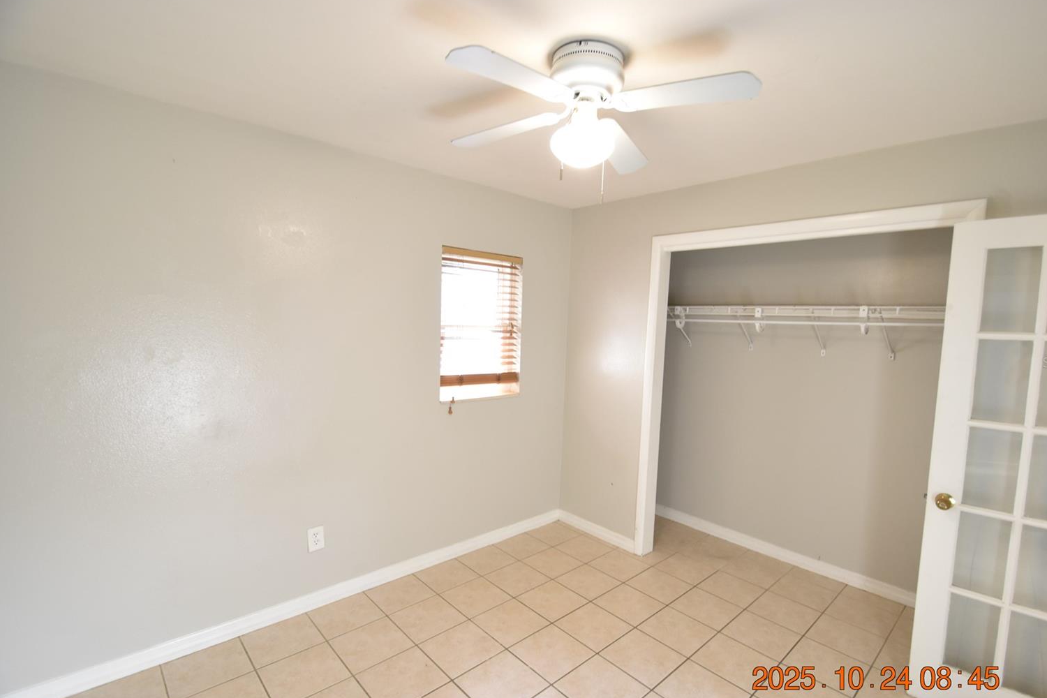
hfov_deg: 96.7
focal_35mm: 16
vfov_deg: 73.7
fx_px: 465
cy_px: 362
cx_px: 547
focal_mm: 10
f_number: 3.5
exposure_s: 1/30
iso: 800
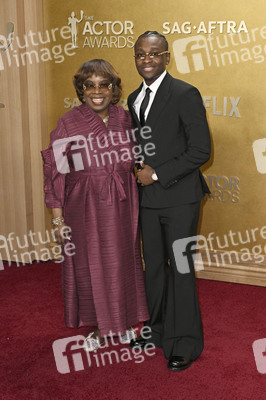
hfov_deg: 28.6
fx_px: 522
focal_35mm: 47
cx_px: 133
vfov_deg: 41.9
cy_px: 200
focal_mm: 47
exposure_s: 1/320
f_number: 5.6
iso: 2500
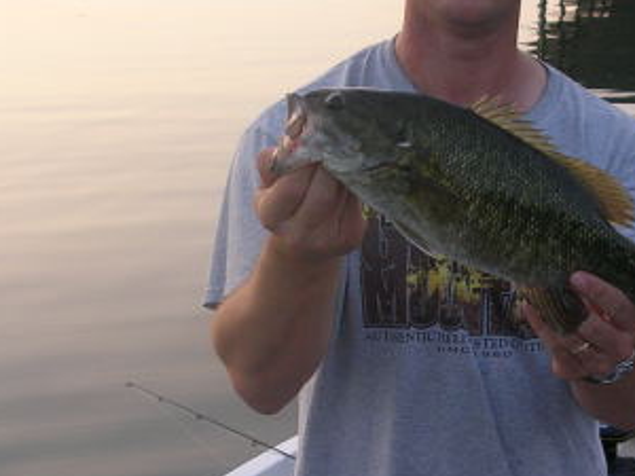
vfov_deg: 18.2
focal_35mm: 81
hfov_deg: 23.9
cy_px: 254
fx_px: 1486
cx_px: 464
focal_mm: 5.8
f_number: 2.8
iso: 50
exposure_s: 1/63.8
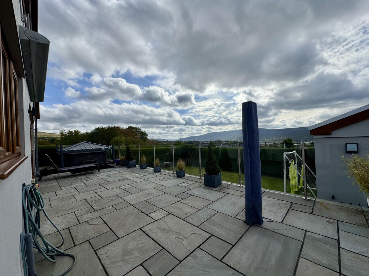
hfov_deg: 102.1
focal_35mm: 14
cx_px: 184
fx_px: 149
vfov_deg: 85.7
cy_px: 138
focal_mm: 2.22
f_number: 2.2
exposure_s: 1/4132
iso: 40
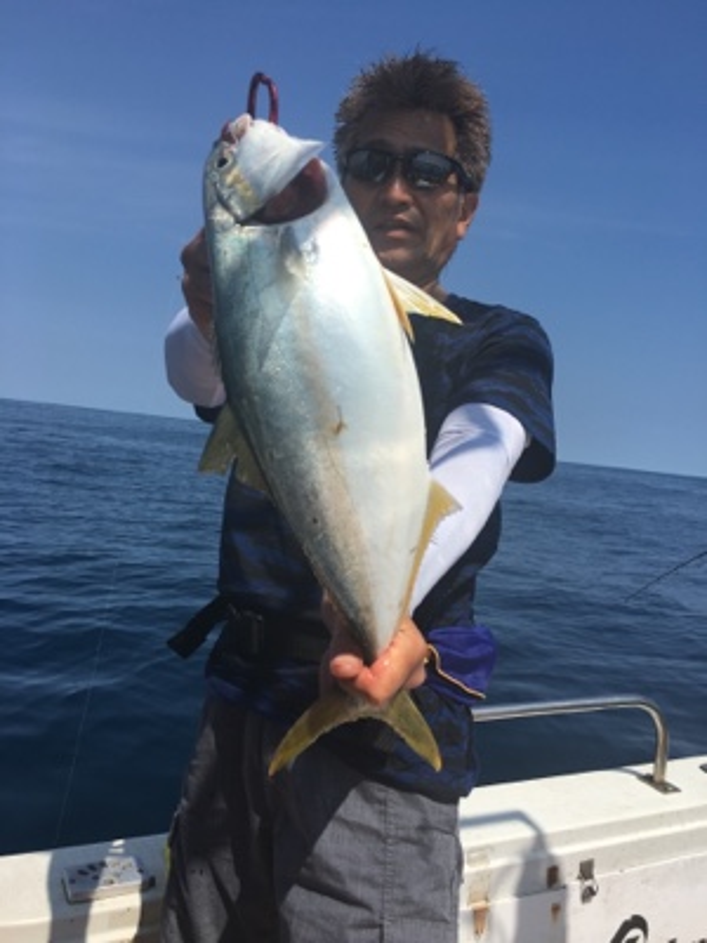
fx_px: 790
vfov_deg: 61.7
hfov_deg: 48.2
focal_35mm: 29
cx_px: 354
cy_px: 472
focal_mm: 4.15
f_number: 2.2
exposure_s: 1/2404
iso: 25
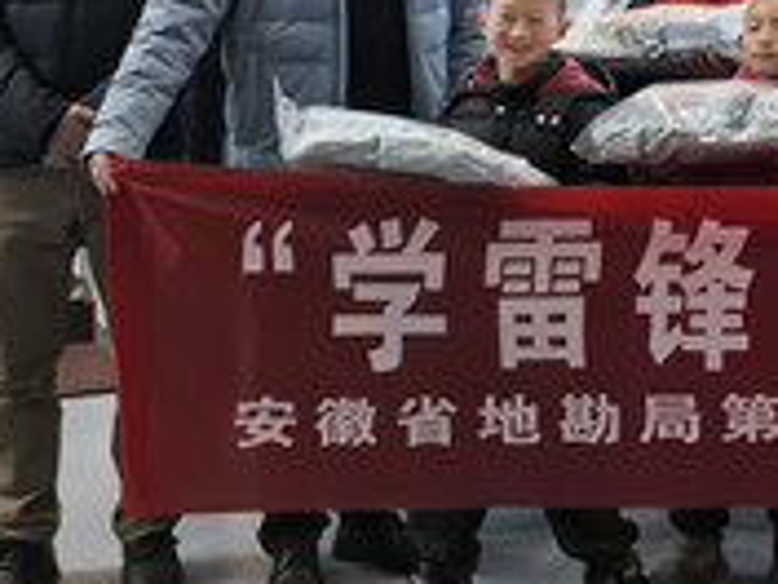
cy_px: -358
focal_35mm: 123
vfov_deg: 11.4
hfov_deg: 14.0
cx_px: 1468
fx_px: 2764
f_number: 4
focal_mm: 5.75
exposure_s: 1/100
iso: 250
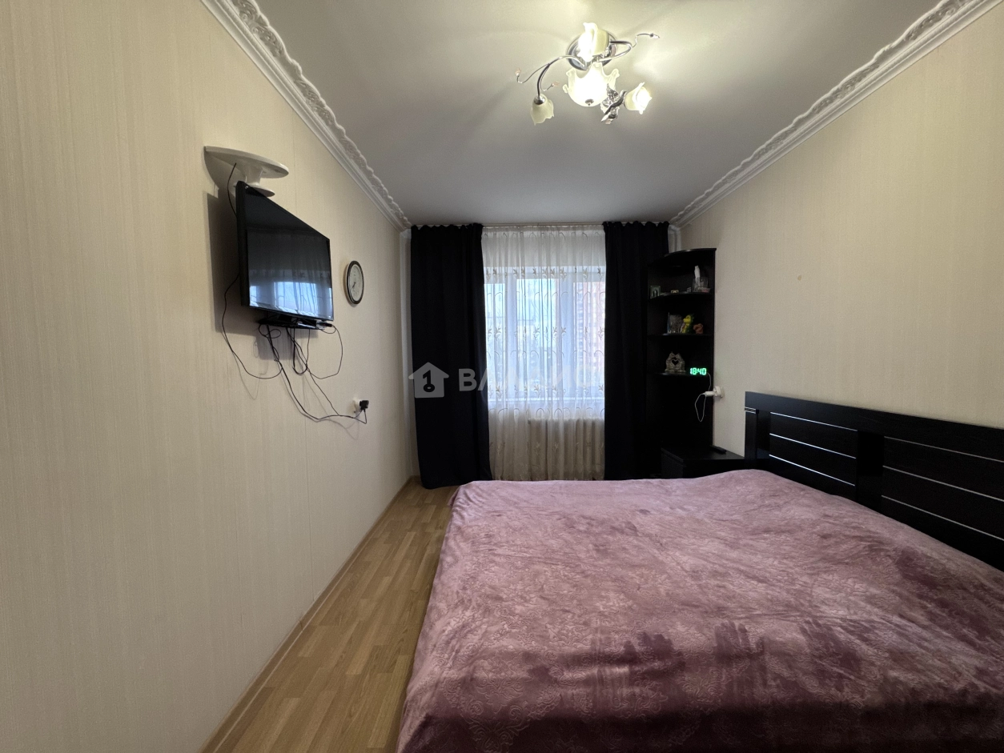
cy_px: 376
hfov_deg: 102.1
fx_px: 406
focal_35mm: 14
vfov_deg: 85.7
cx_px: 502
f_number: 2.2
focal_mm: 2.22
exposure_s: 1/100
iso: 320
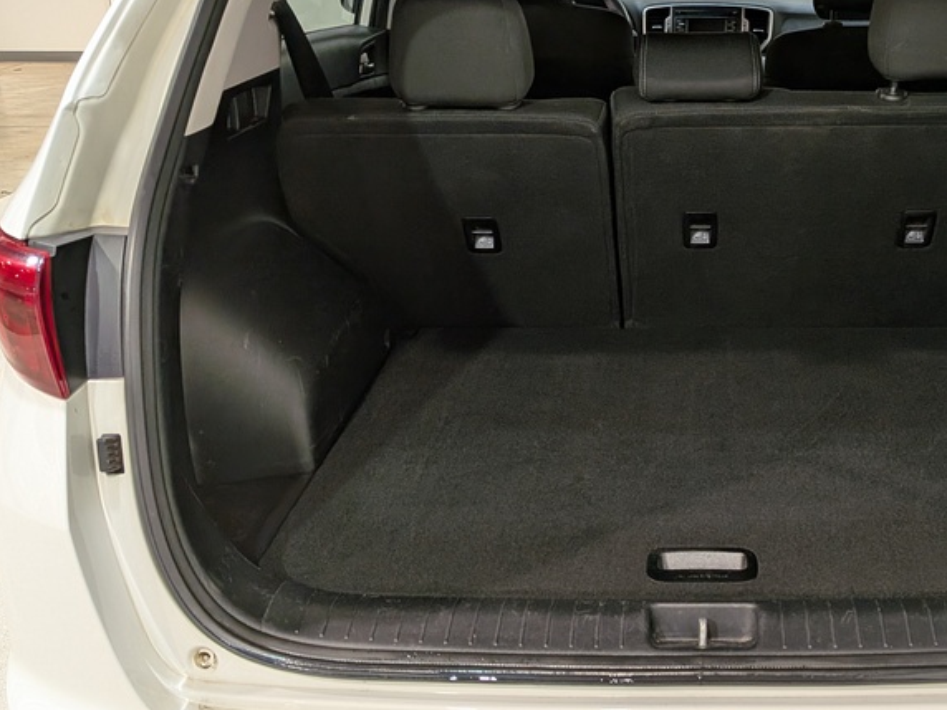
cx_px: 709
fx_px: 1176
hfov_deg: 42.5
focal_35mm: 43
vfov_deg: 33.6
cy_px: 341
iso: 121
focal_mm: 4.53
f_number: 1.7
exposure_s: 1/100
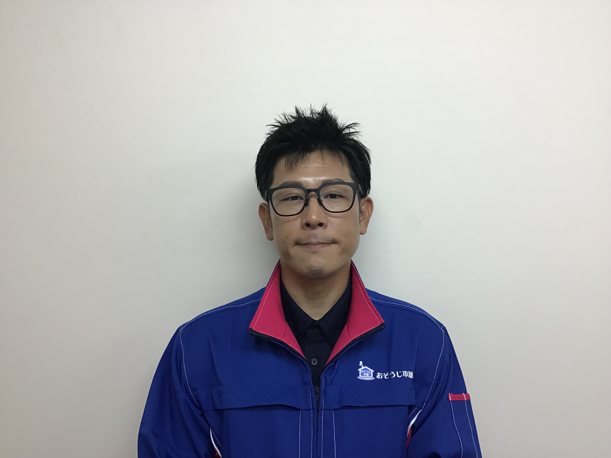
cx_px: 306
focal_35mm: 31
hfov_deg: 58.4
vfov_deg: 45.4
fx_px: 547
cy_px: 229
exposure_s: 1/30
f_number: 2.4
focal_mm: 3.3
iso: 40
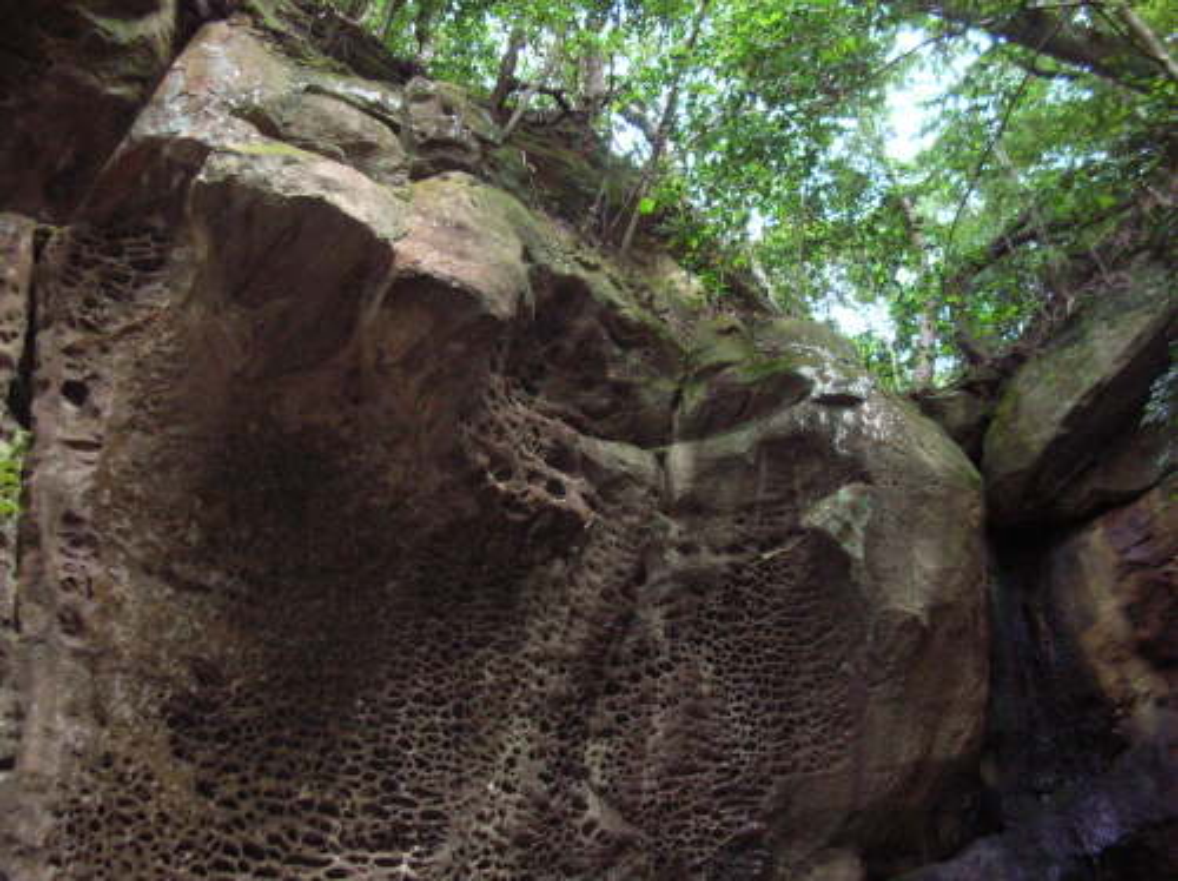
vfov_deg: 40.6
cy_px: 440
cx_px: 589
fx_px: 1190
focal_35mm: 35
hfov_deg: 52.7
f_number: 2.8
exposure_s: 1/60.1
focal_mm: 5.8
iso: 200
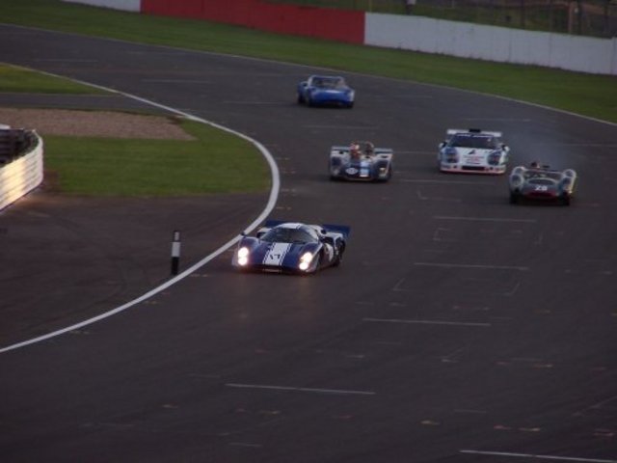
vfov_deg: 3.9
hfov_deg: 5.2
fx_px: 6773
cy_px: 232
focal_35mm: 380
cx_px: 308
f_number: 4
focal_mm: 63
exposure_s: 1/180
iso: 100
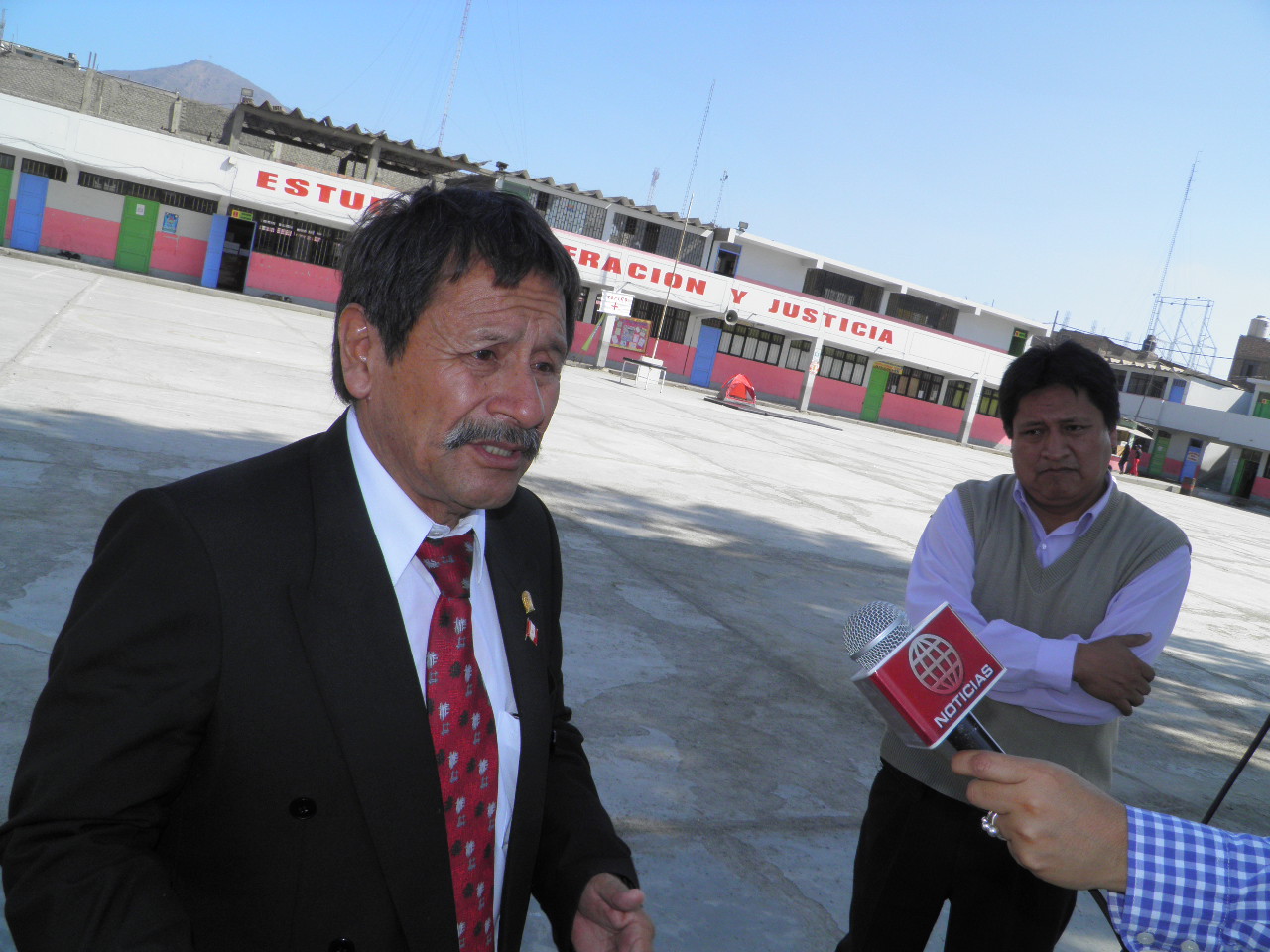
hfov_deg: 63.4
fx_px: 1027
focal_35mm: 28
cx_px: 635
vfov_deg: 49.7
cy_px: 476
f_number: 5.7
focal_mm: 4.9
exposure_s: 1/200
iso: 50
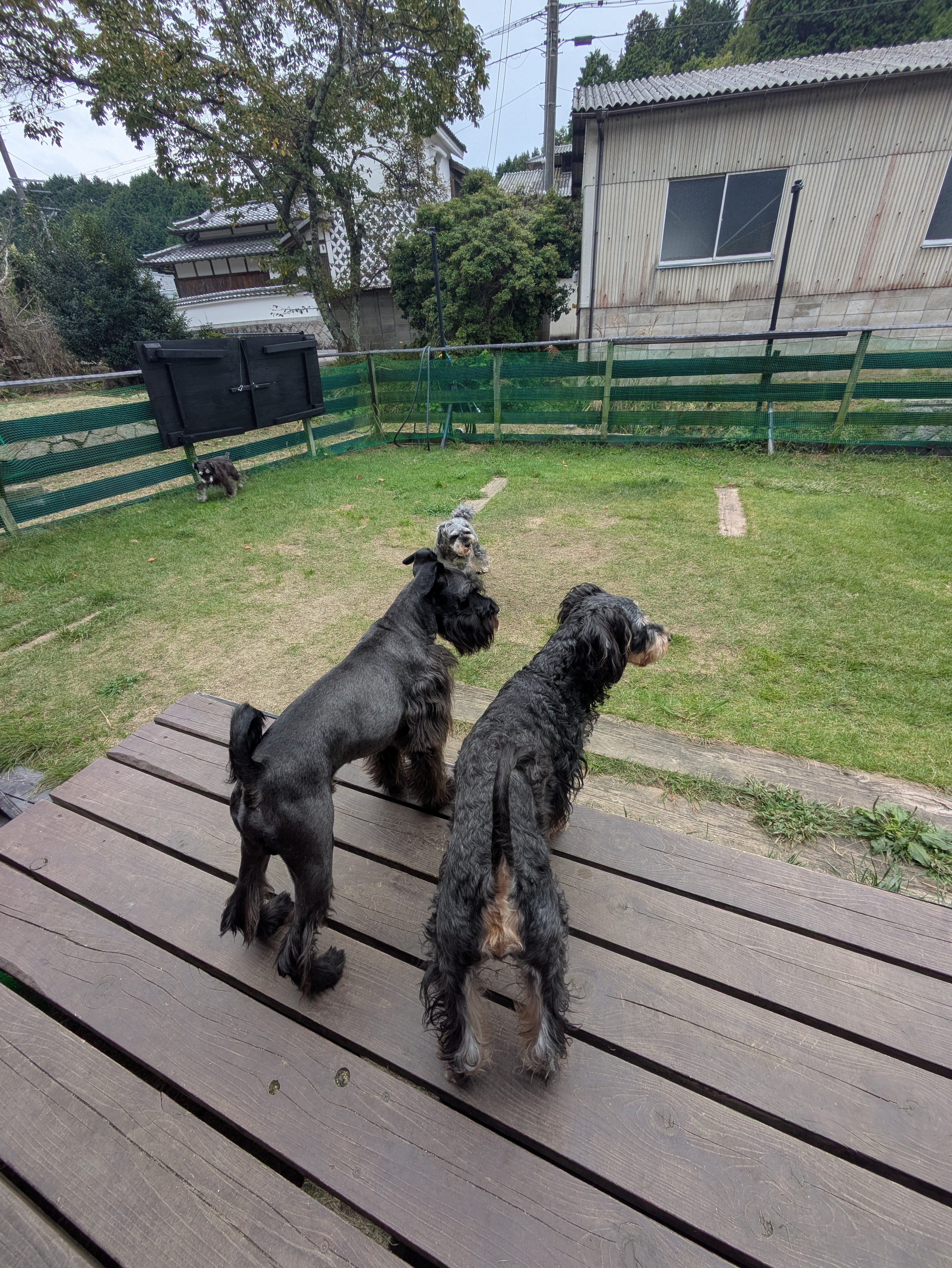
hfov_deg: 85.7
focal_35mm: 14
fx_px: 513
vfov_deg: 102.0
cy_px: 634
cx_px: 476
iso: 43
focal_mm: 1.83
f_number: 2.2
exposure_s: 1/452
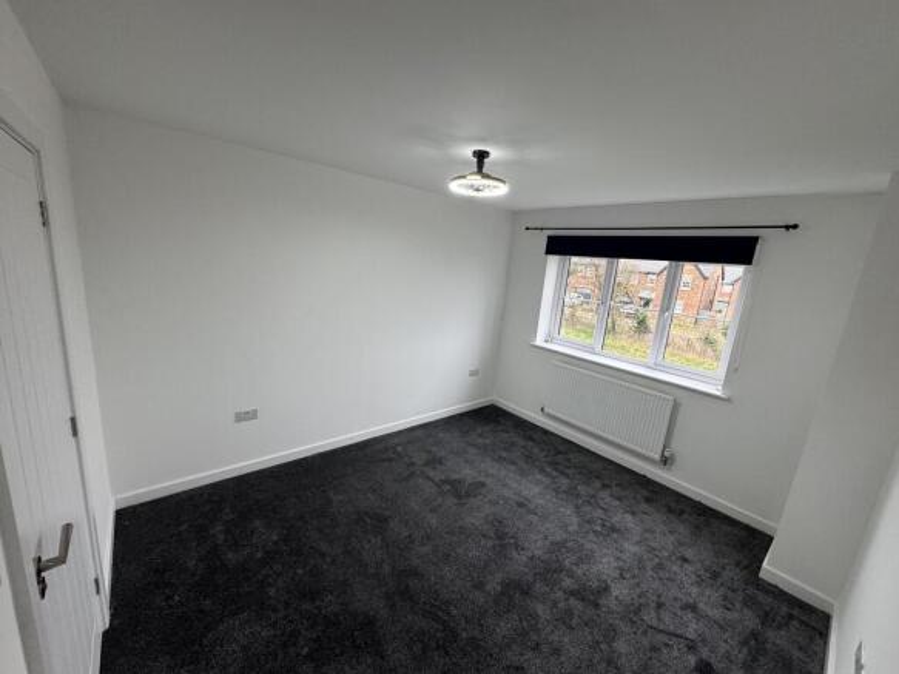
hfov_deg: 102.1
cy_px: 337
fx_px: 364
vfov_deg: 85.7
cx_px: 450
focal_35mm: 14
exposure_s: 1/99
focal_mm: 2.22
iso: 200
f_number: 2.2
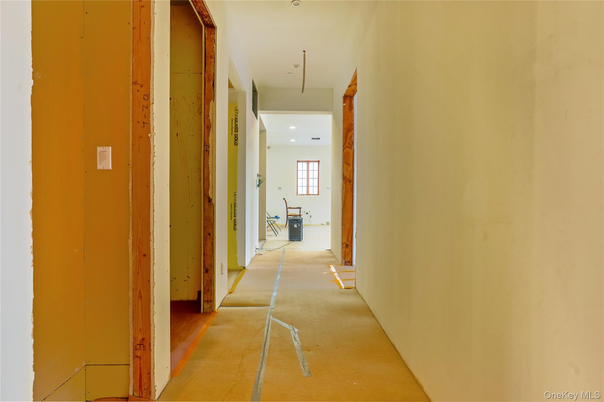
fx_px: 268
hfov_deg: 96.8
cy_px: 201
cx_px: 302
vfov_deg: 73.7
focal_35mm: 16
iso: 100
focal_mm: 16
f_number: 8
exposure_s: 1/20
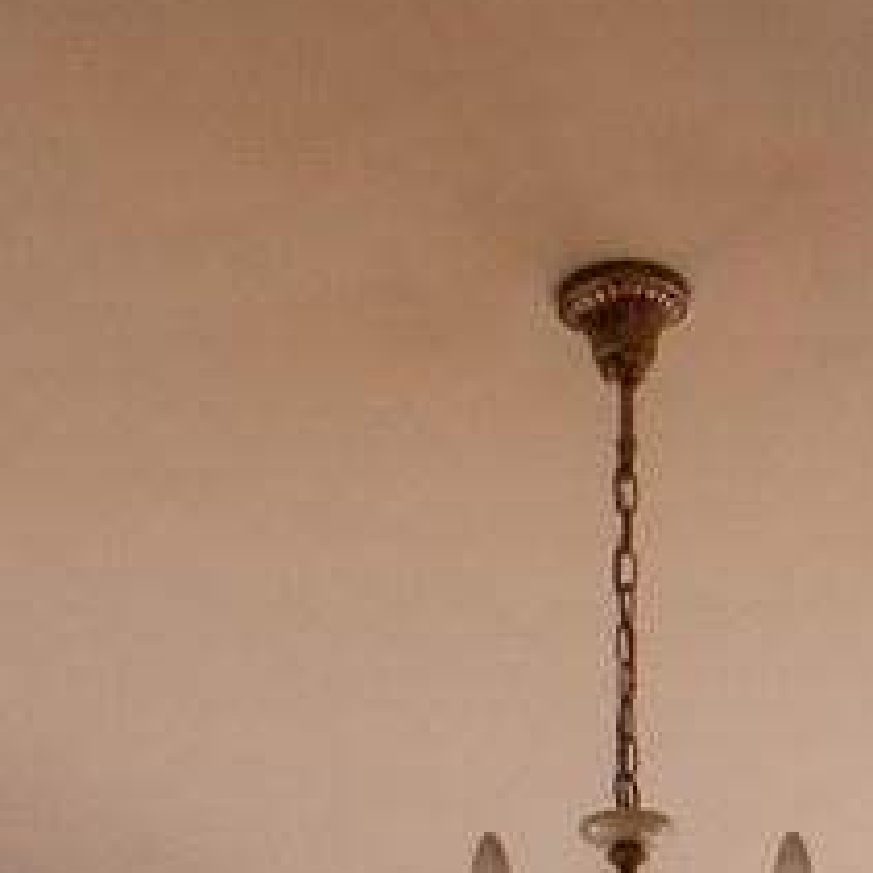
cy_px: 1990
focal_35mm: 107
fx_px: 3053
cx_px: 496
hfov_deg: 16.3
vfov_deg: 13.0
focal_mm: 8
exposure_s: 1/60
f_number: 5
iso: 200
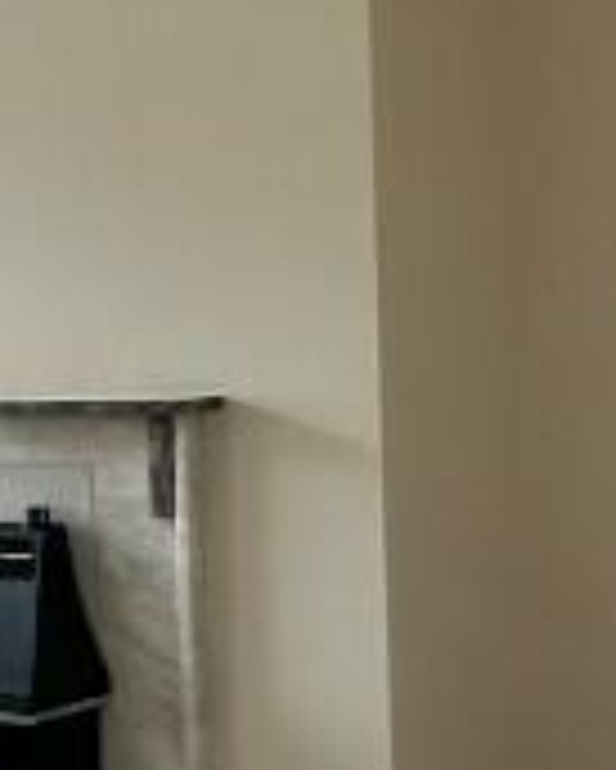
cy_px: 333
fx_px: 1867
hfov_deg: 18.1
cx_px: -36
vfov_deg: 23.3
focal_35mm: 82
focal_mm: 2.22
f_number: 2.2
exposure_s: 1/60
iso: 320
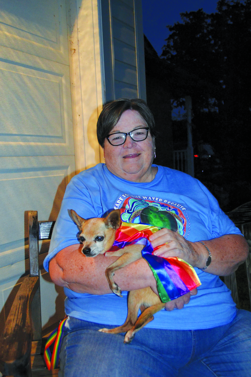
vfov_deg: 57.2
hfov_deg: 40.0
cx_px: 126
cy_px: 188
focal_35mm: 33
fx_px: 345
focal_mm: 22
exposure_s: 1/60
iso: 1600
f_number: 3.8
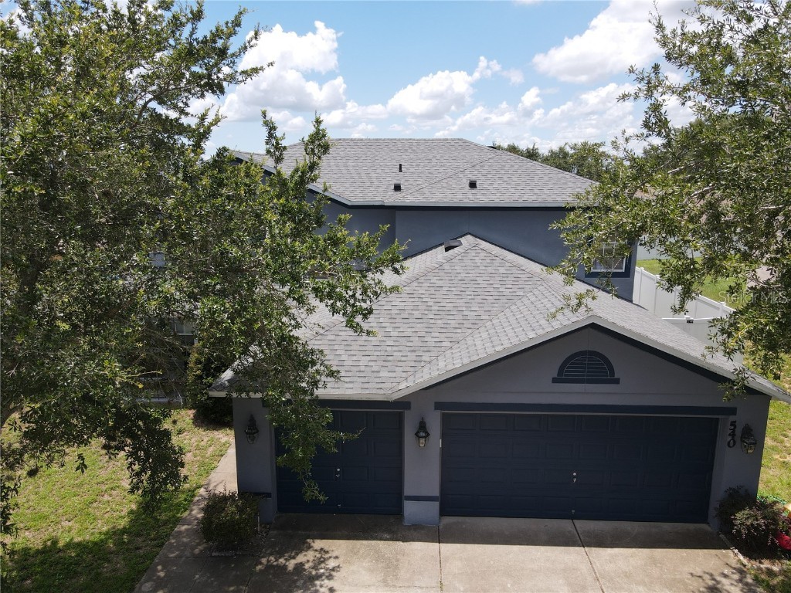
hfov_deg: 71.6
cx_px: 396
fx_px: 548
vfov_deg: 56.8
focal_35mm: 24
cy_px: 296
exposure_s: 1/500
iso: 100
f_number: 2.8
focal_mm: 4.5
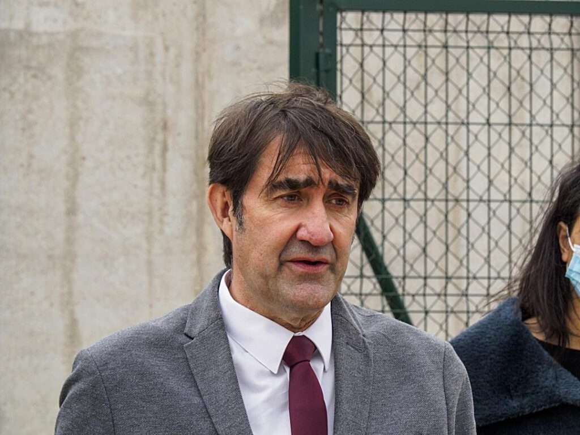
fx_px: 3016
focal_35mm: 180
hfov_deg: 11.0
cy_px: 218
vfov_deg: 8.2
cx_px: 290
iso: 800
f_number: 9
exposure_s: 1/250
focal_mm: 90
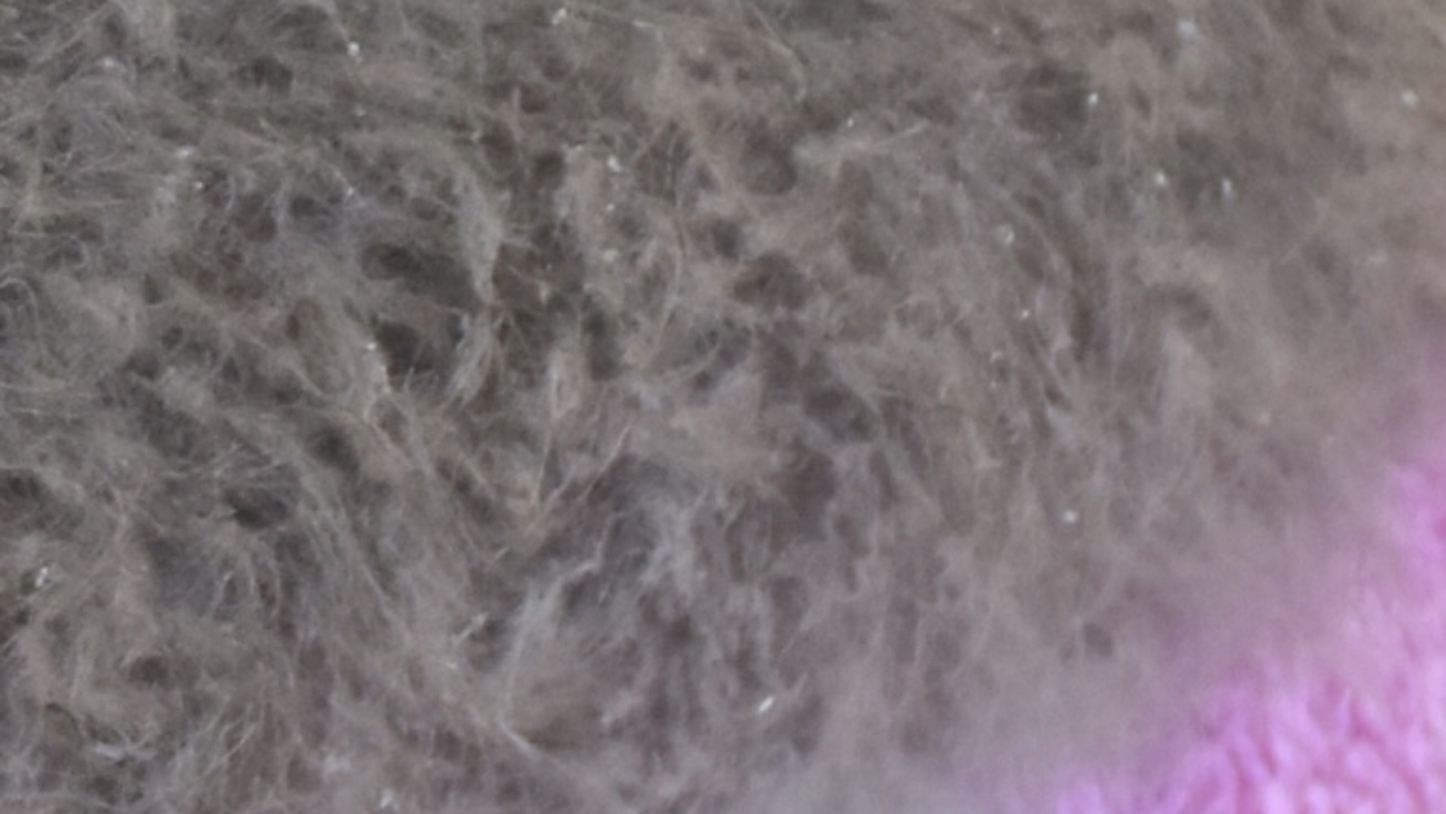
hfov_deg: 4.4
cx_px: -1446
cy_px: -109
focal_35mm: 481
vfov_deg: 2.5
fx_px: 18443
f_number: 5.6
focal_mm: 56
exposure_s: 1/125
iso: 320
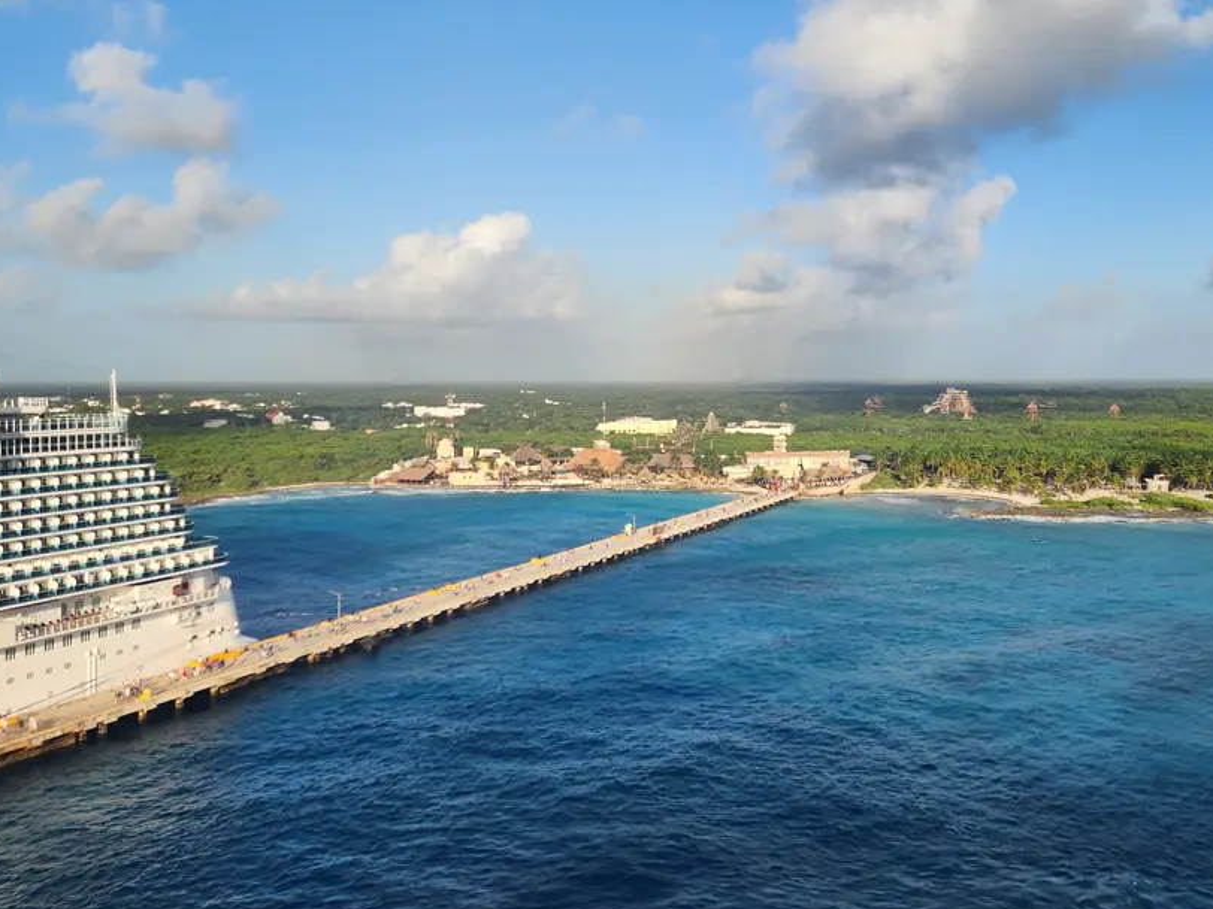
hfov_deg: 53.1
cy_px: 384
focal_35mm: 34
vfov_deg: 41.7
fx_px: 1191
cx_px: 792
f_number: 1.8
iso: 12
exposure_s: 1/927
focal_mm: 6.4
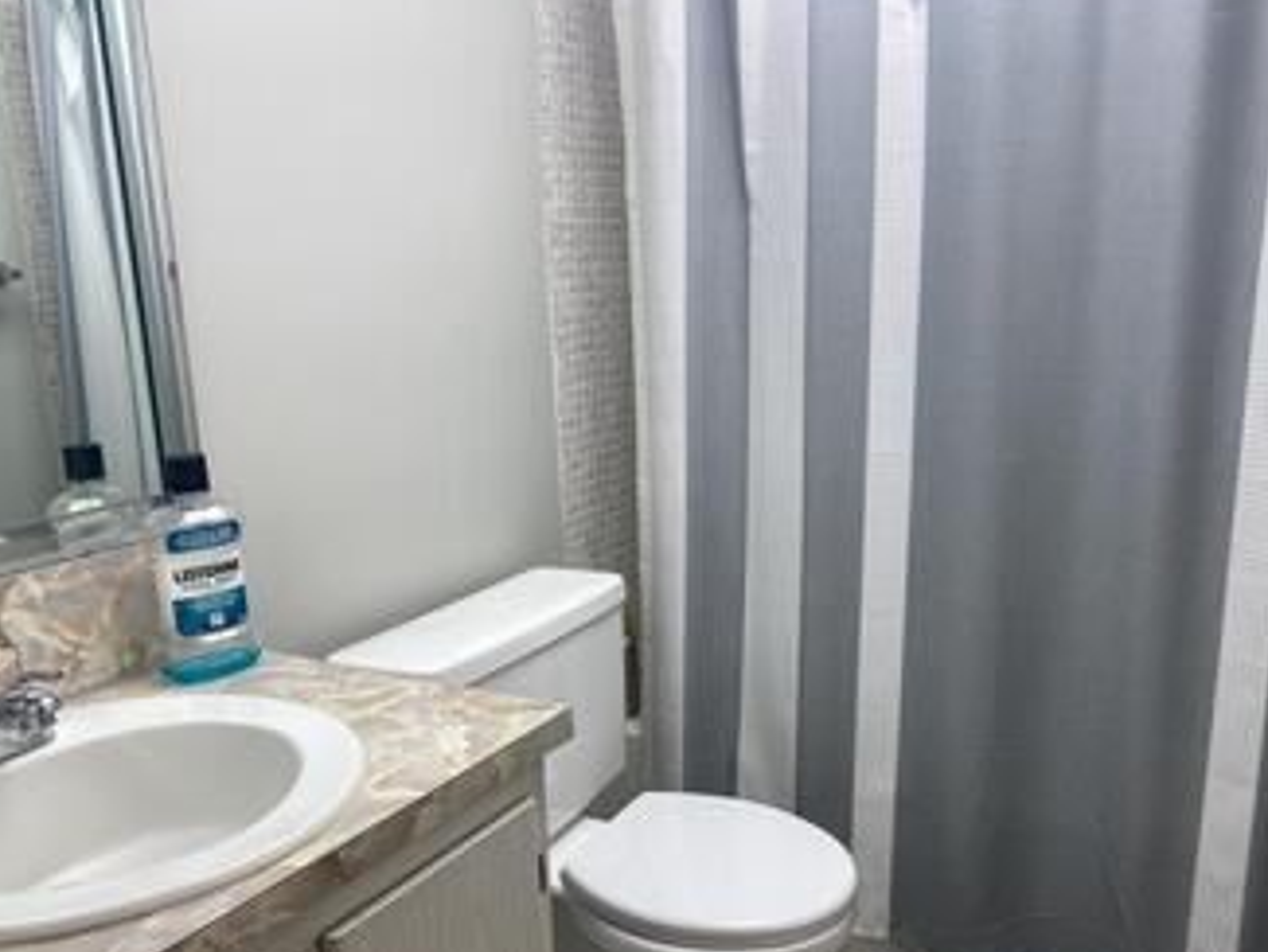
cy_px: 535
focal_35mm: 32
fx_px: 1173
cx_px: 714
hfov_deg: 56.6
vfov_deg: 44.1
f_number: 1.8
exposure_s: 1/120
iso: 32
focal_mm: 4.25
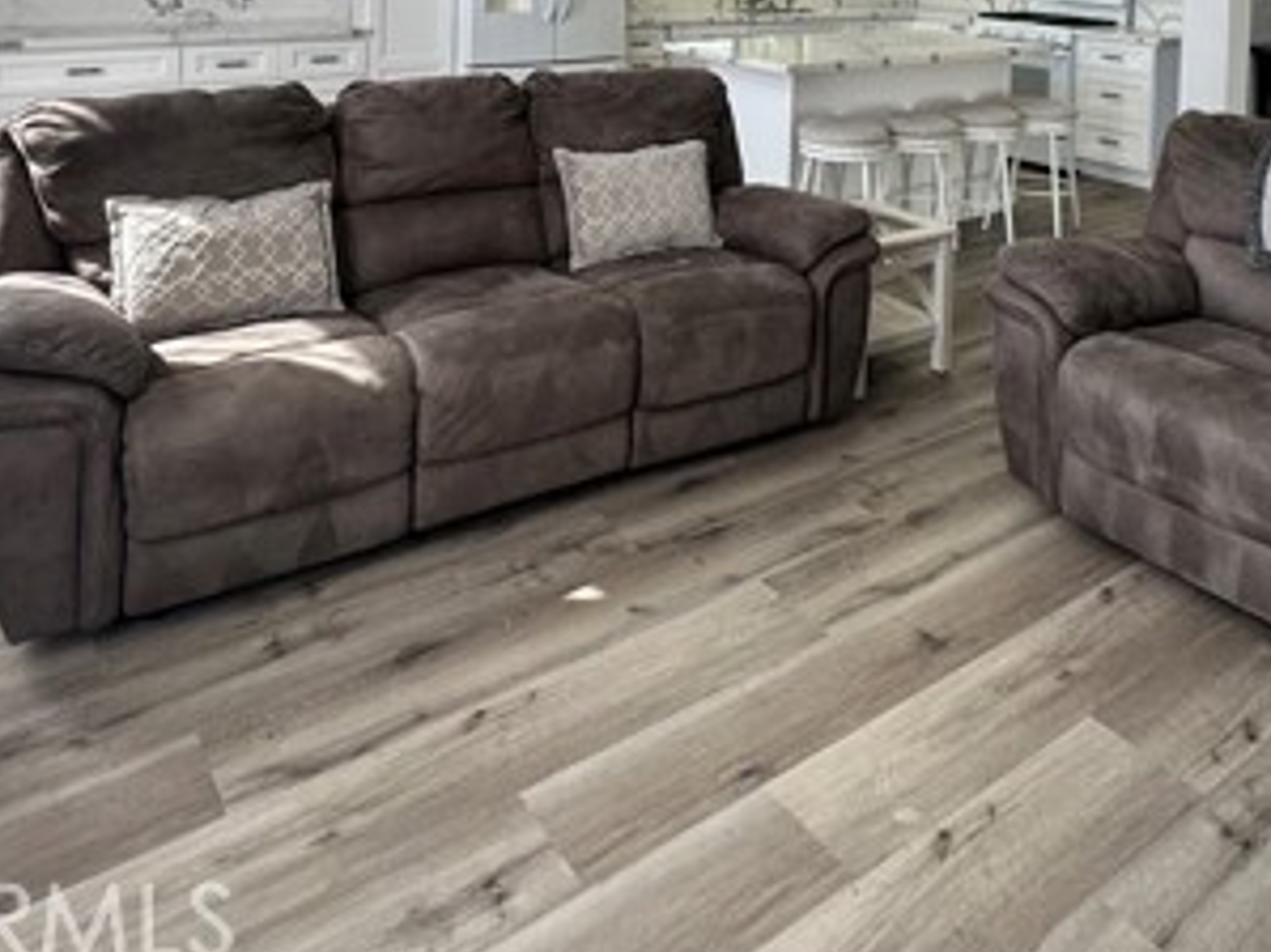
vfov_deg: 40.0
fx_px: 1101
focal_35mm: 30
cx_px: 740
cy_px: -38
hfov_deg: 59.7
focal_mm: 2.22
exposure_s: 1/99
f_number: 2.2
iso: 64
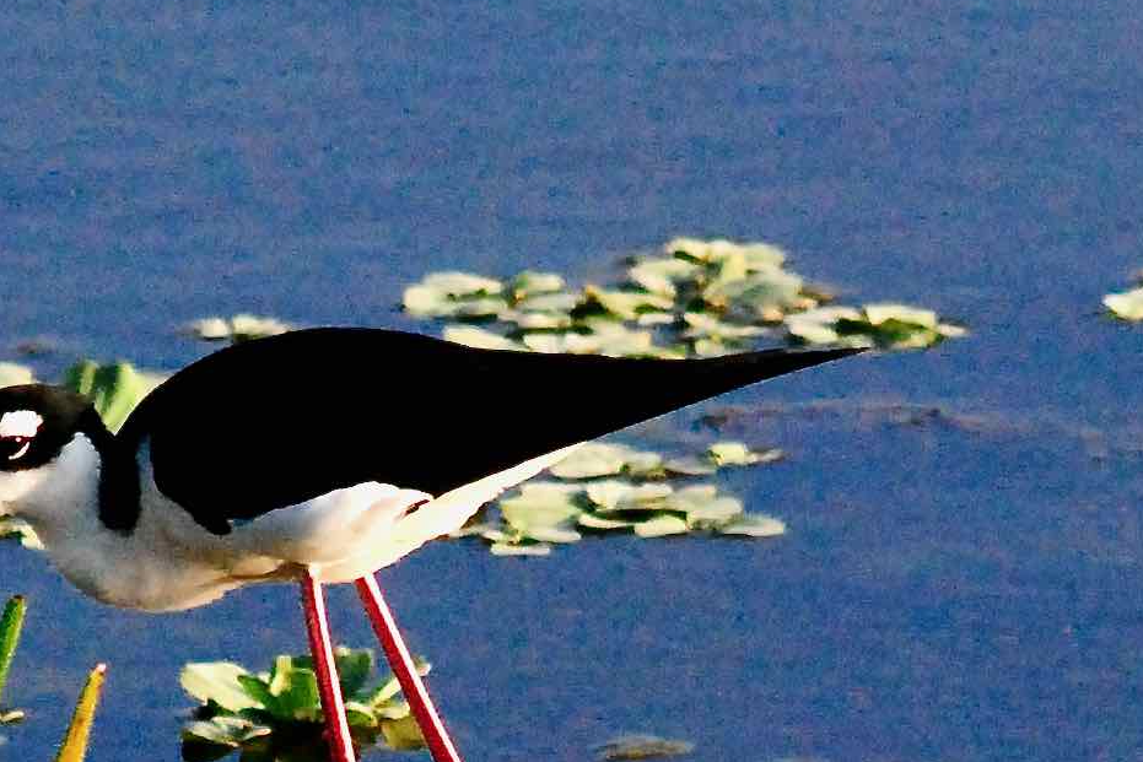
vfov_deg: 2.3
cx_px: -180
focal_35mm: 596
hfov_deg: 3.5
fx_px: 18925
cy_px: 855
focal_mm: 150
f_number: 6.3
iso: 1600
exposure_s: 1/2500
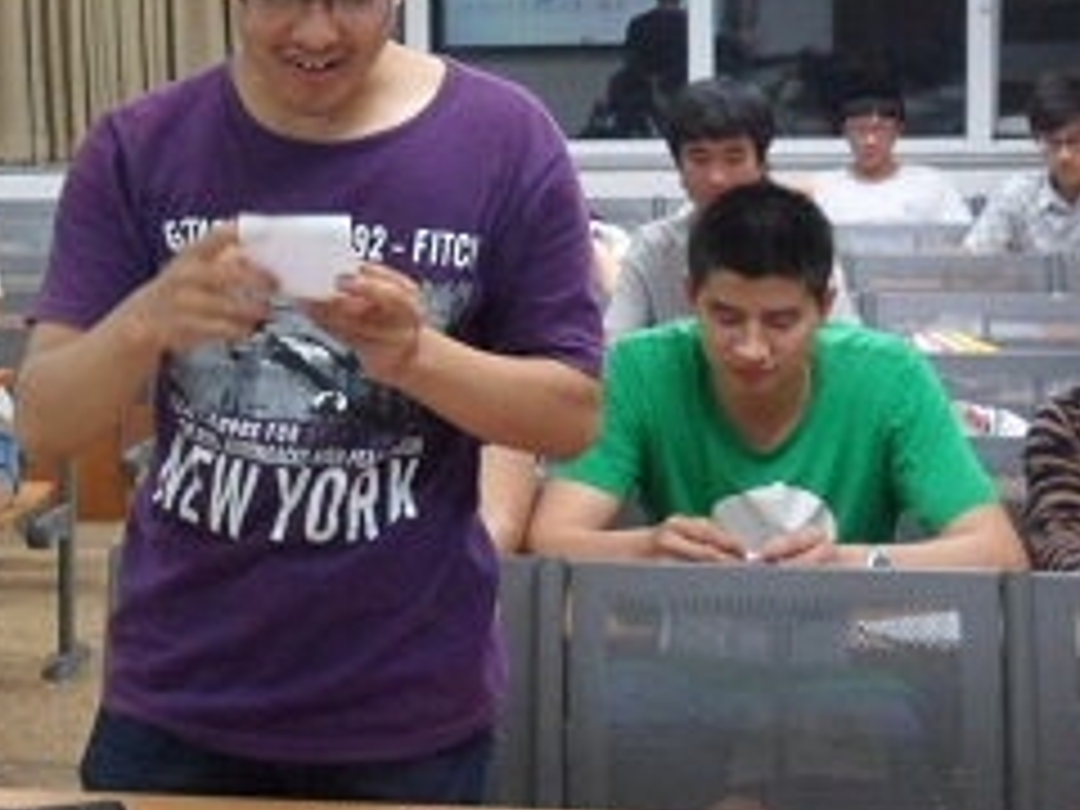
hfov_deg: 25.6
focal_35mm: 75
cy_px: 205
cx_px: 230
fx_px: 2340
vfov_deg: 19.5
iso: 400
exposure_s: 1/20
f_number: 3.8
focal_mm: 6.6
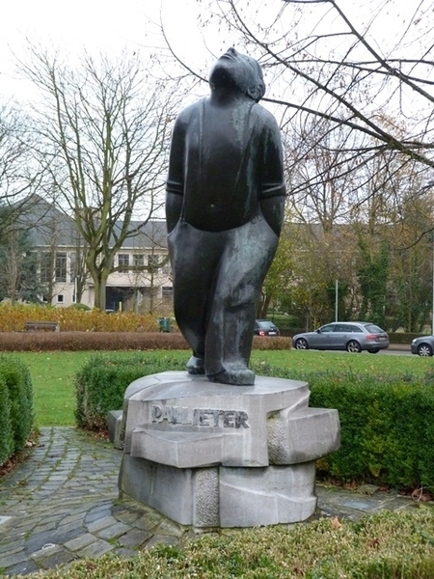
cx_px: 217
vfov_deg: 38.9
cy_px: 290
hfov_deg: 29.7
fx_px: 819
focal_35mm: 49
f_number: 3.2
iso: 400
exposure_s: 1/50
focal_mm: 8.7
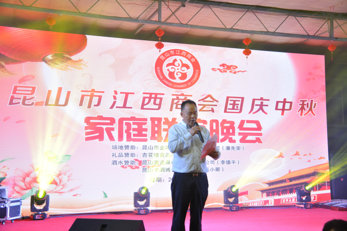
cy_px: 116
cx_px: 174
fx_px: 462
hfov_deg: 41.2
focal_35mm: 48
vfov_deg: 28.0
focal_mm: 32
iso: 200
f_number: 4.2
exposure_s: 1/25
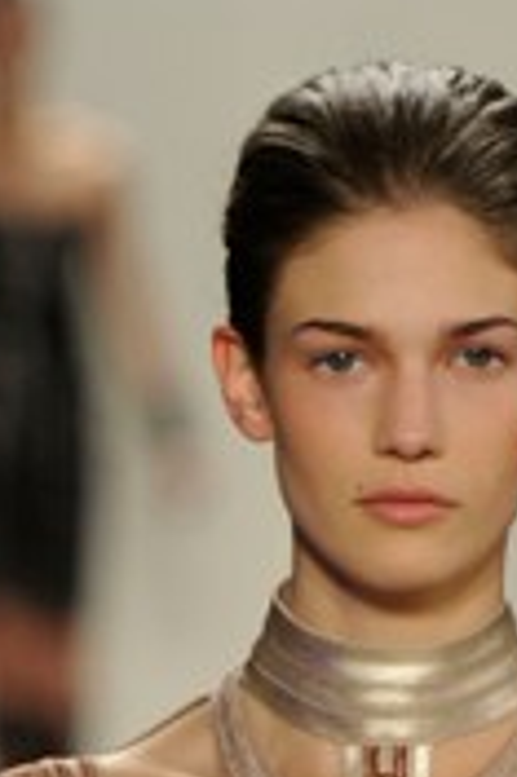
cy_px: 1373
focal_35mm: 764
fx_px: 16489
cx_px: 387
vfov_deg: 2.7
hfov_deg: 1.8
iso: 1000
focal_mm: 210
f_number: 4.8
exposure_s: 1/320
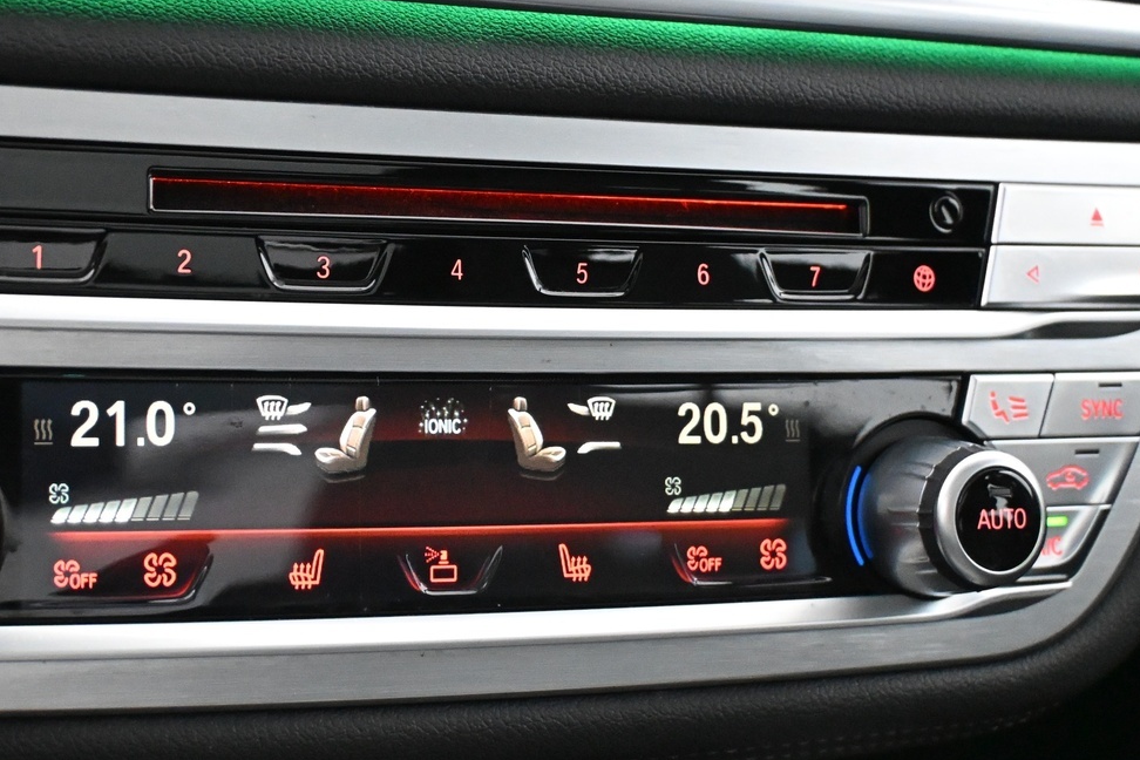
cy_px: 271
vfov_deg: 20.9
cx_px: 293
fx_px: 2058
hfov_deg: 30.5
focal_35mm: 65
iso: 7200
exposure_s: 1/40
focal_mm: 26
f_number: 4.5
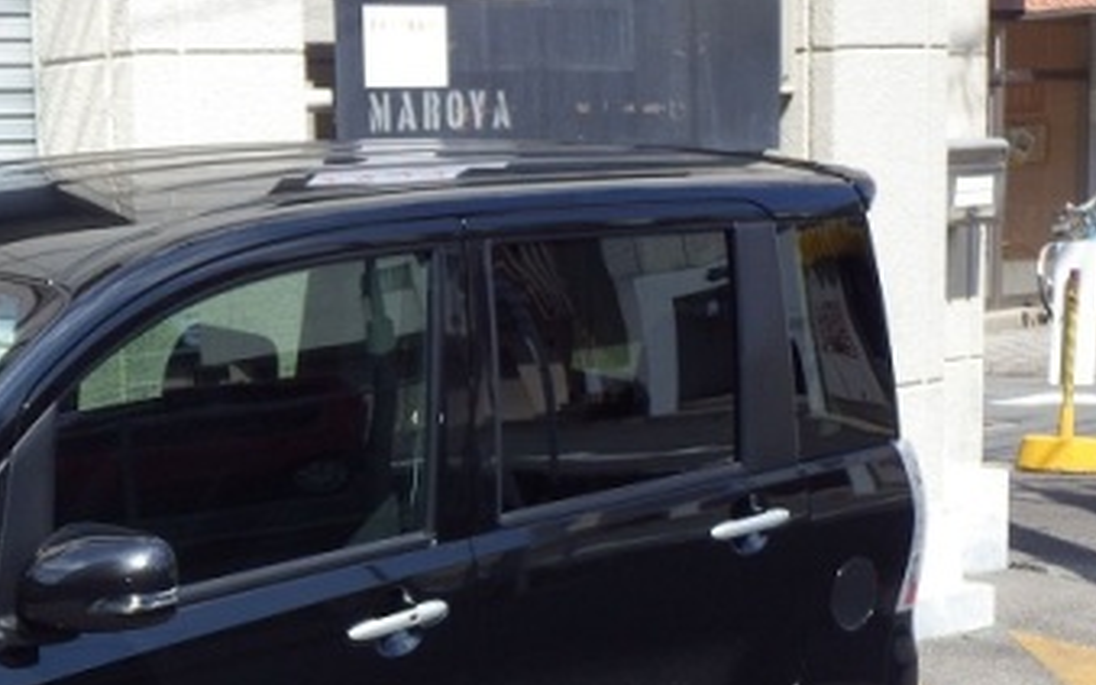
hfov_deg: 23.9
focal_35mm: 84
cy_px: 604
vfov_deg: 15.4
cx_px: 91
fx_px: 2509
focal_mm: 7.5
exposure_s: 1/320
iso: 125
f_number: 5
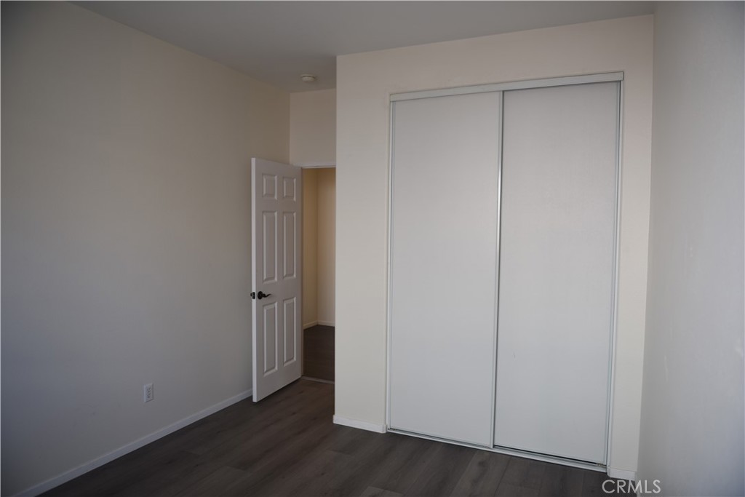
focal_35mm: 24
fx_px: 497
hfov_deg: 73.7
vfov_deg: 53.1
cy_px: 248
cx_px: 372
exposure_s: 1/30
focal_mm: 24
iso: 100
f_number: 2.8
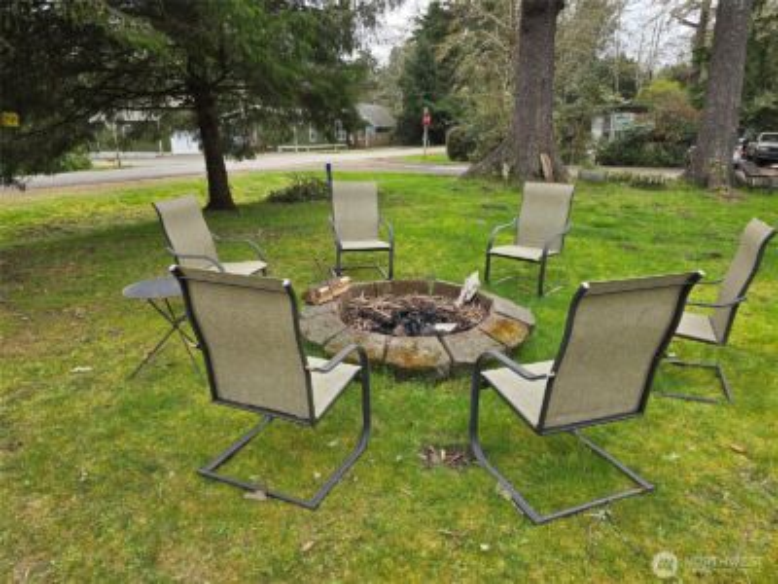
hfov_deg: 73.9
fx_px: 517
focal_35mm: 23
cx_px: 389
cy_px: 292
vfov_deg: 58.9
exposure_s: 1/199
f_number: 1.7
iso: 12
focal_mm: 6.3
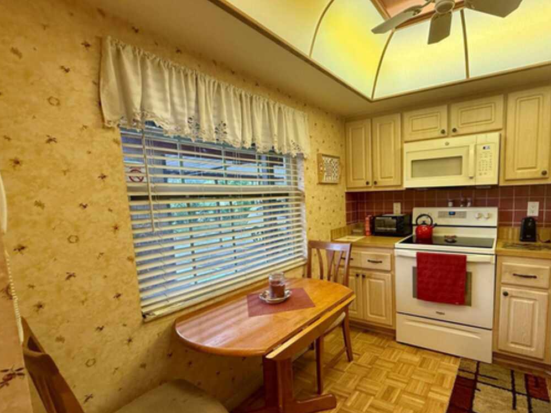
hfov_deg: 86.3
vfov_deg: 71.4
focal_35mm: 18
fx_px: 287
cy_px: 229
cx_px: 340
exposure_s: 1/120
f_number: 2.2
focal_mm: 2.22
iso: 400
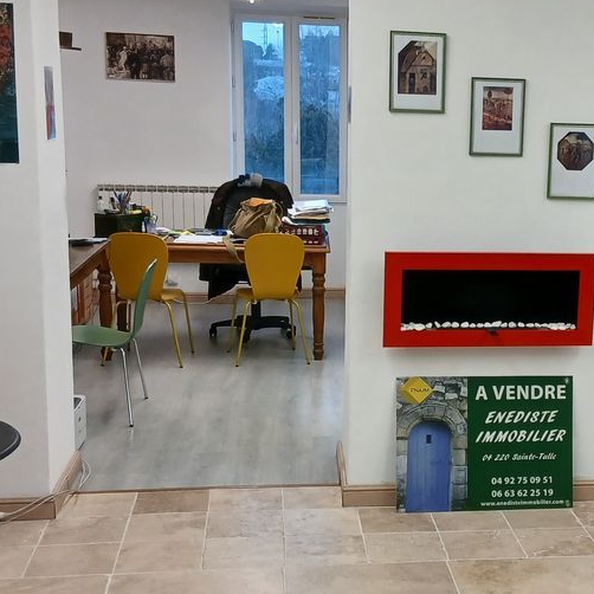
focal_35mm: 61
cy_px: 334
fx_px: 1184
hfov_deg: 27.6
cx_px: 479
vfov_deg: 28.1
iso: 80
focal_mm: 3.98
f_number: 1.8
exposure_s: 1/50
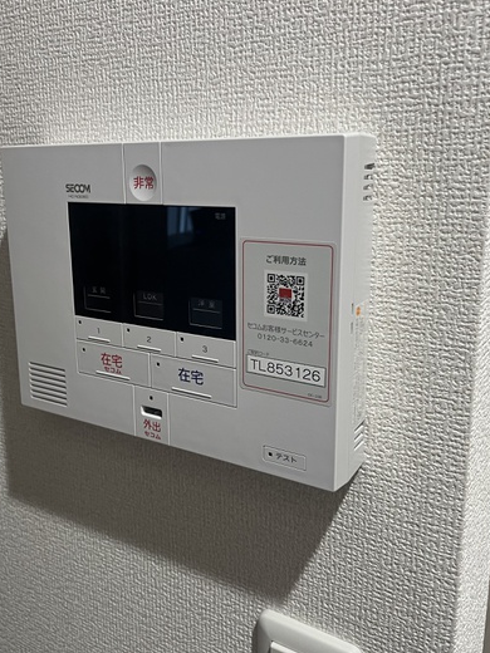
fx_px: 661
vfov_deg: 52.6
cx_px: 195
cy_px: 327
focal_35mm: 35
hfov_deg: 40.5
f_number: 1.6
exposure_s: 1/60
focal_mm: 5.1
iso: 160
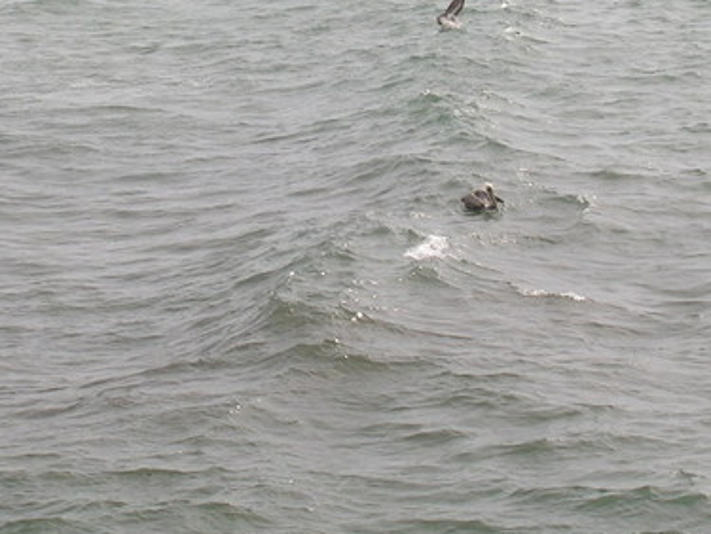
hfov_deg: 6.6
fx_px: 6209
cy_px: 105
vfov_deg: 4.9
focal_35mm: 302
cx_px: 284
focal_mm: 16.2
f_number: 8.2
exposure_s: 1/175
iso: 50
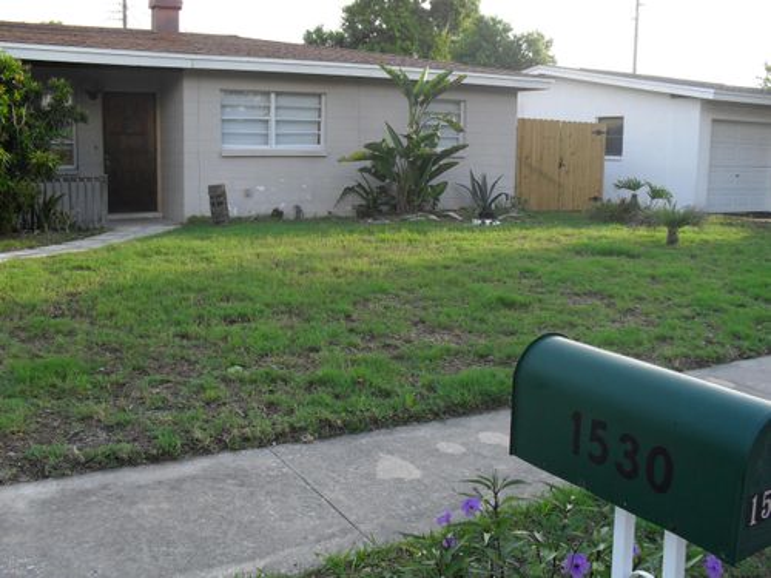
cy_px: 289
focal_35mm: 35
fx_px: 780
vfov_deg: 40.7
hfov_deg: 52.6
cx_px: 386
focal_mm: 6.3
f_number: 3.2
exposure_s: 1/180
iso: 100
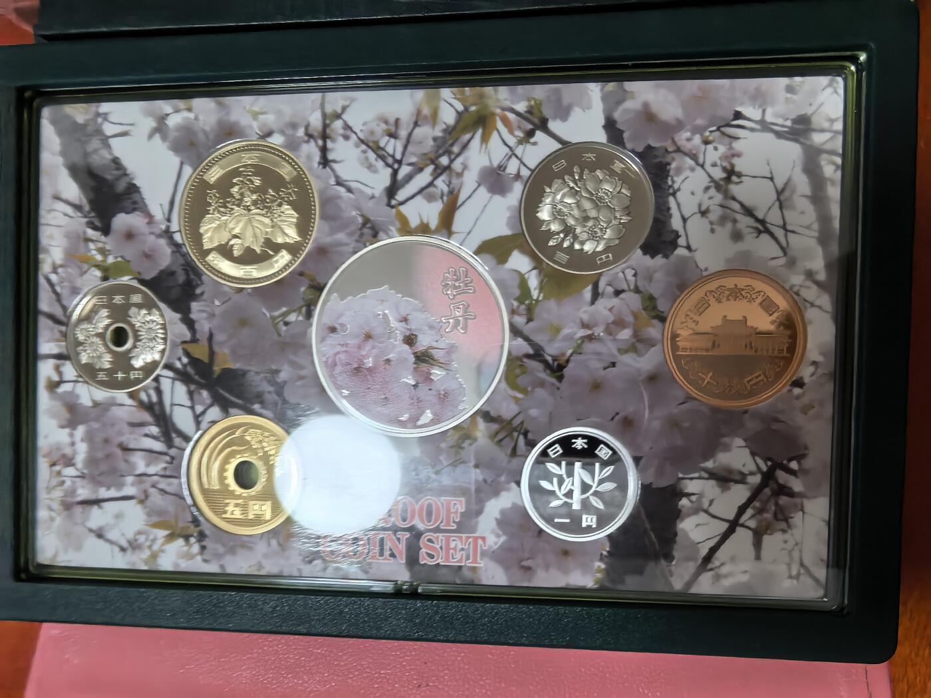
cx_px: 466
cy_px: 349
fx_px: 645
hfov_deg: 71.6
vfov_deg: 56.8
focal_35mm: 24
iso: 125
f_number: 2.2
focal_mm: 1.68
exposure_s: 1/50
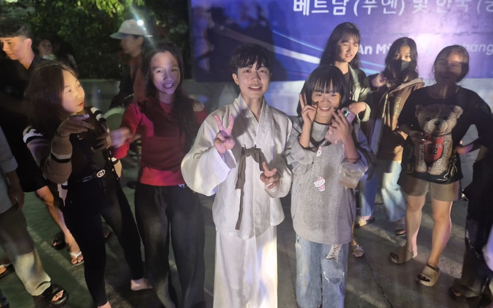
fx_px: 336
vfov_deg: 49.2
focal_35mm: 25
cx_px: 242
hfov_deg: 72.5
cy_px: 142
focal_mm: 5.4
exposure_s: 1/35
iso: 250
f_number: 1.8
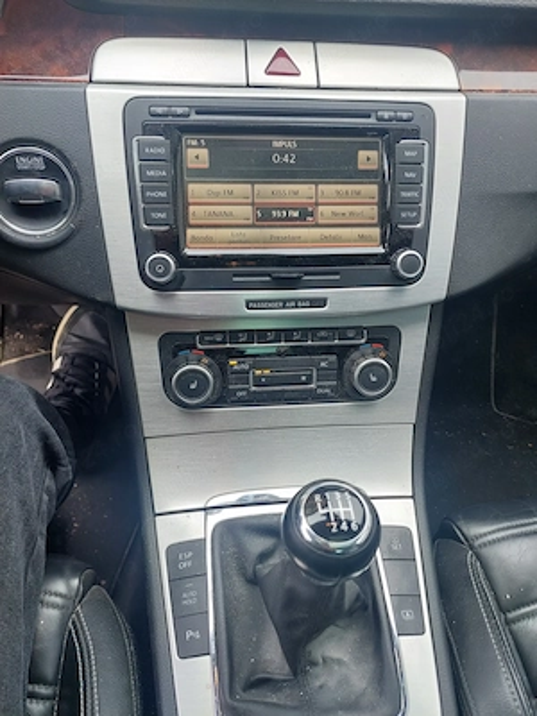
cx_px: 268
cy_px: 358
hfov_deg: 54.9
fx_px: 517
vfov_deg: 69.4
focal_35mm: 25
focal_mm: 5.23
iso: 40
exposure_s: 1/123
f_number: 1.8
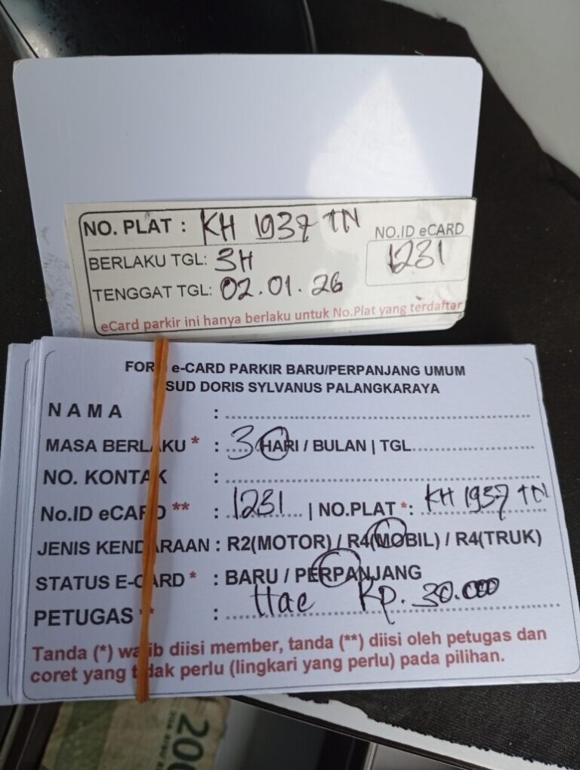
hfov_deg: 51.5
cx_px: 290
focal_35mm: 27
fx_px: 602
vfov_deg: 65.2
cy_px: 385
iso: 76
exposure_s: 1/50
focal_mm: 3.98
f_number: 1.8
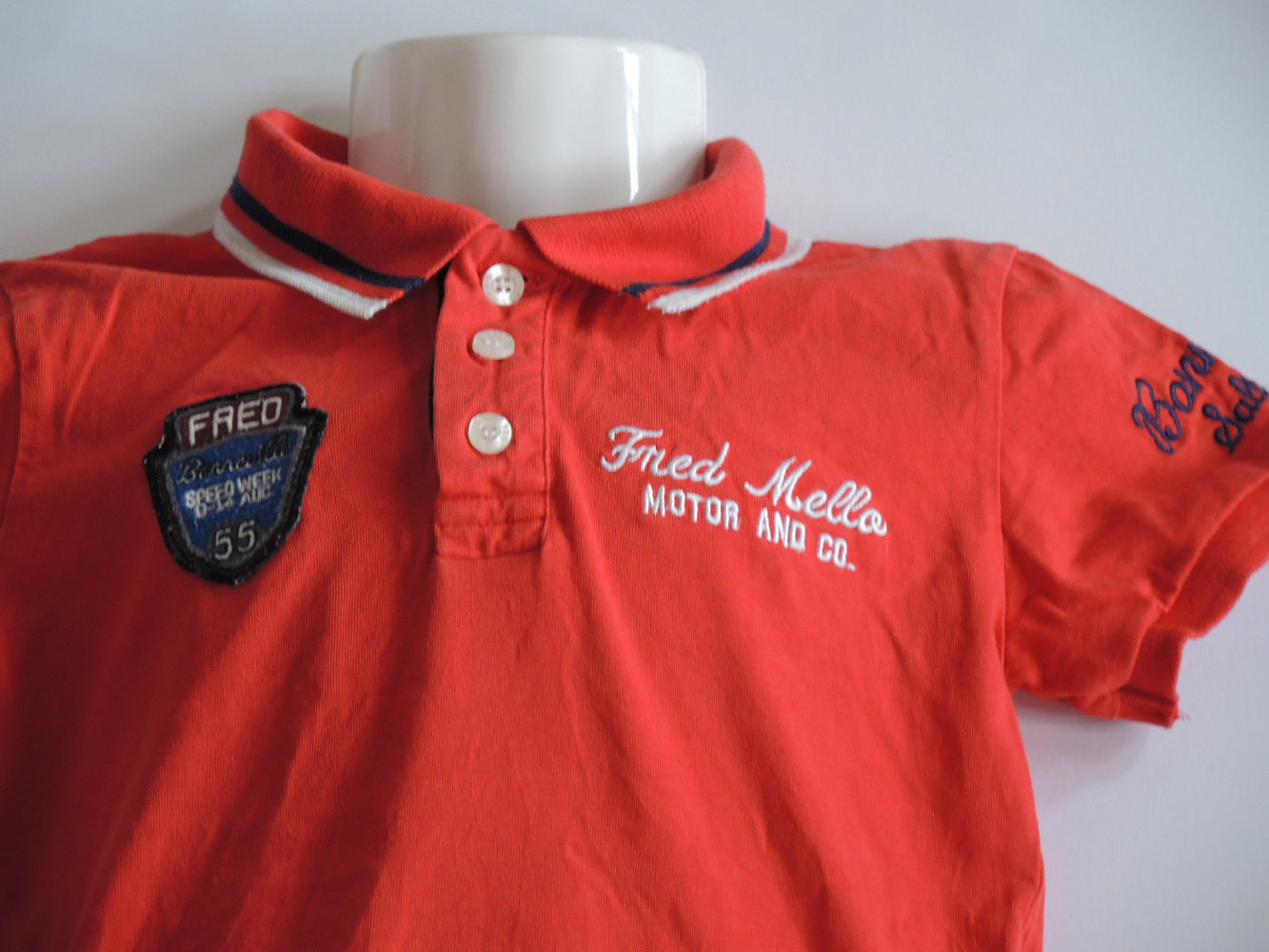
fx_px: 4949
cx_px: 634
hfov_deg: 14.6
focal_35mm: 135
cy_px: 476
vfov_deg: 11.0
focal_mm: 28.4
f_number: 3.5
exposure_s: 1/15
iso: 560
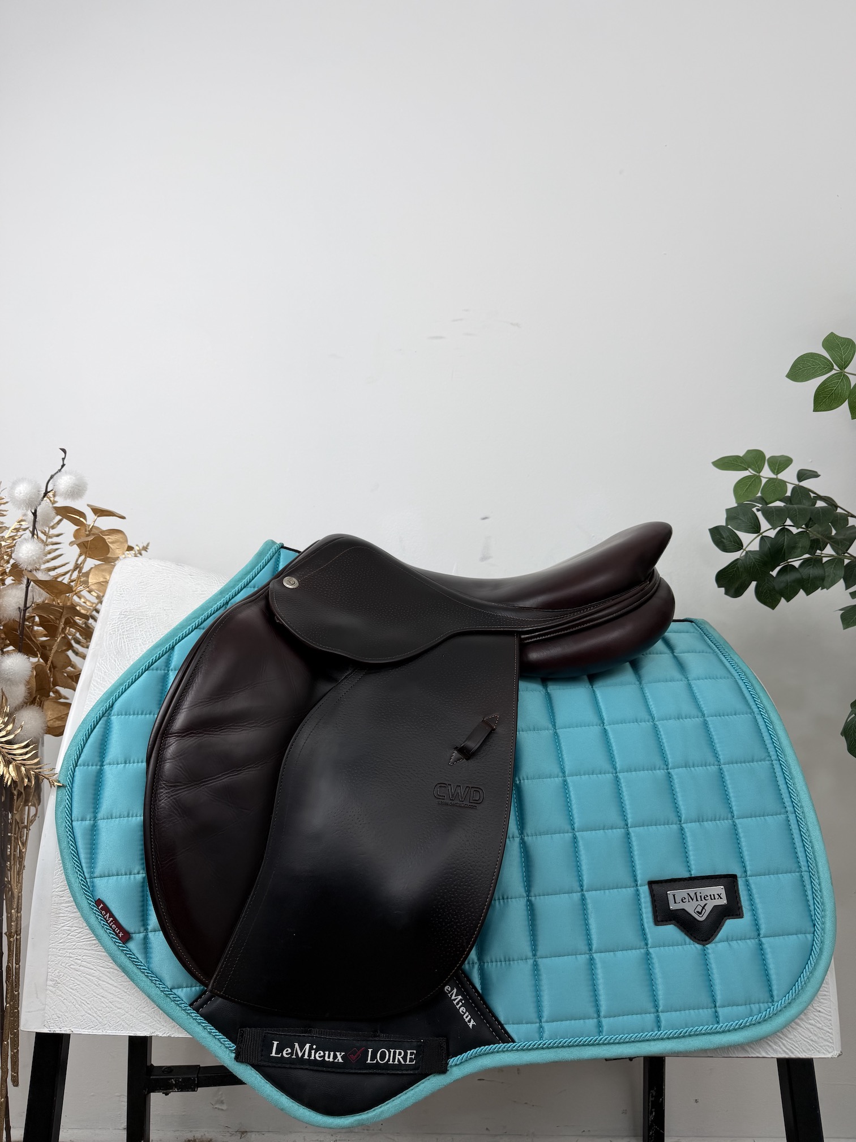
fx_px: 791
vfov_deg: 71.6
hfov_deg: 56.8
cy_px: 571
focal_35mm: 24
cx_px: 428
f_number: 1.78
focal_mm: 6.76
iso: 64
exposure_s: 1/121
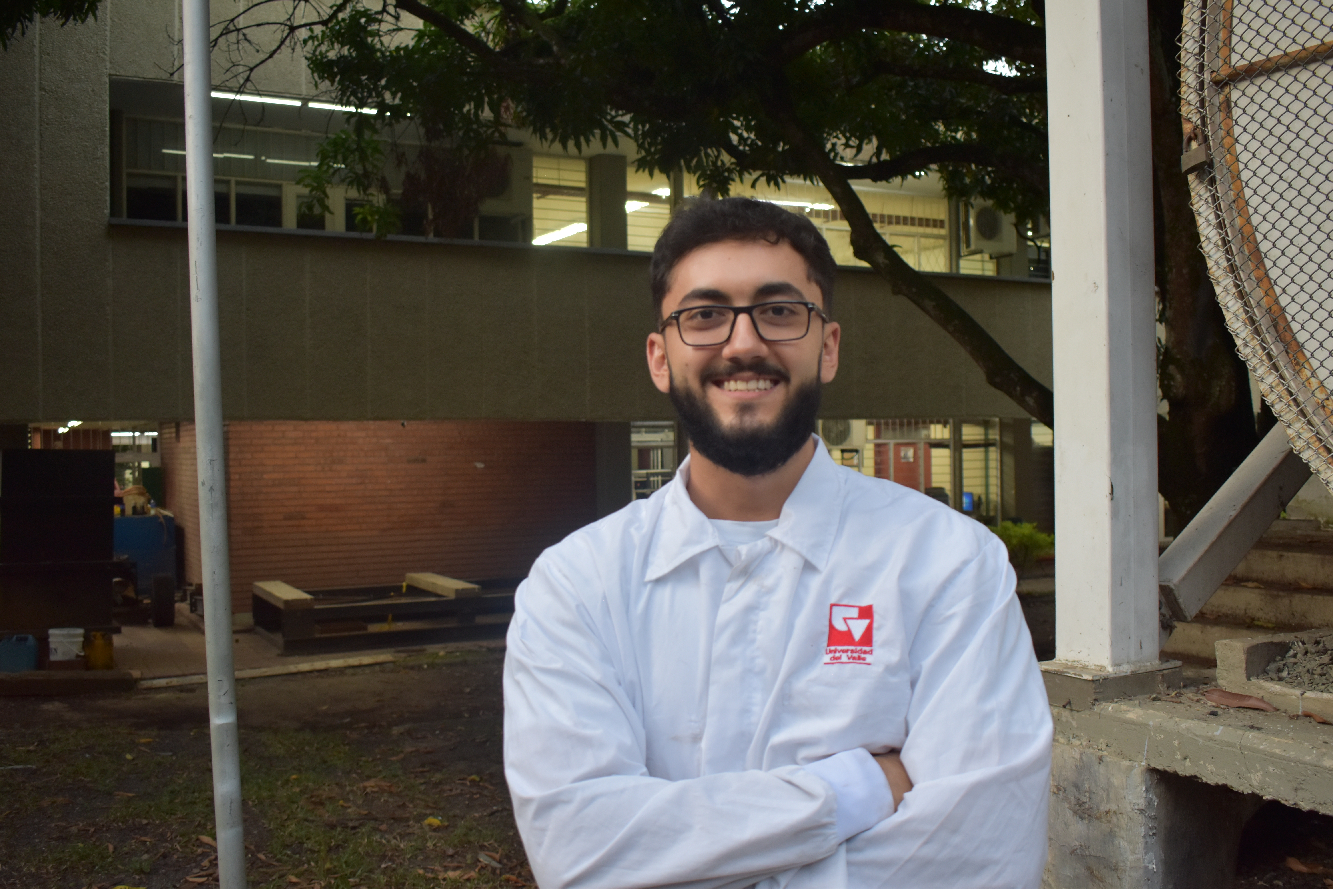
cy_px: 444
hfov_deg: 57.2
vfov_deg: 40.0
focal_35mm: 33
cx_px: 666
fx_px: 1222
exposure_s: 1/60
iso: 720
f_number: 4
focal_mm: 22
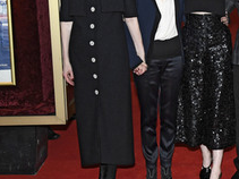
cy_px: 60
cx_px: 250
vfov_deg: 18.4
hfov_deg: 23.2
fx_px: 552
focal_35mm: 80
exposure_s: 1/200
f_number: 6.3
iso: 1600
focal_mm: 26
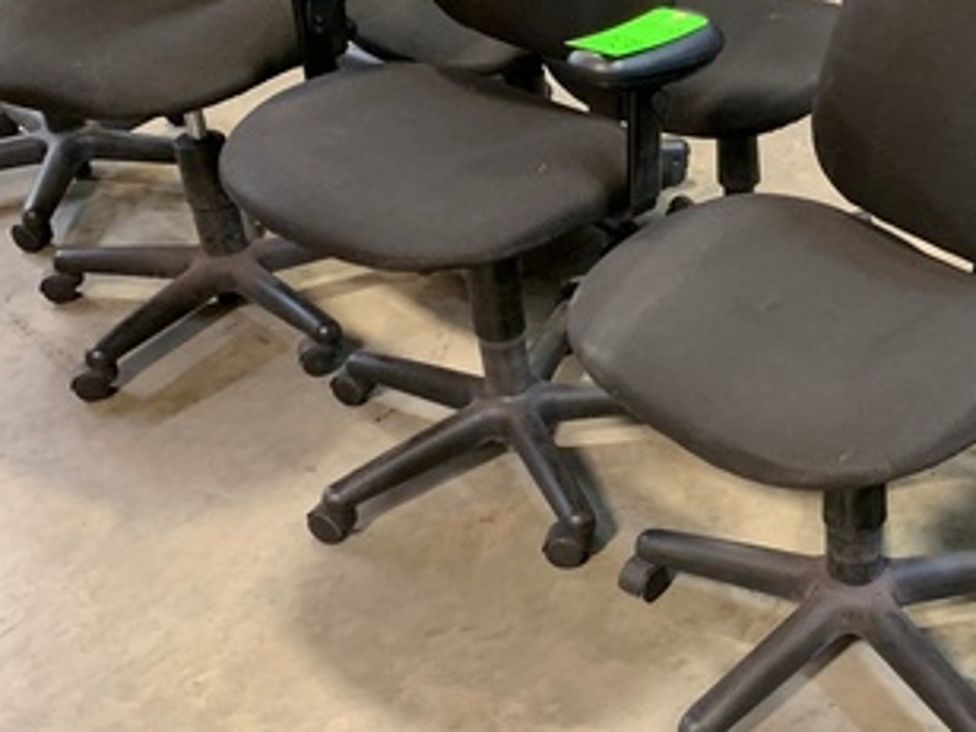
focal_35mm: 54
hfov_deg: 33.7
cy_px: 371
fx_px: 1523
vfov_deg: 27.0
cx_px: 871
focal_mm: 4.25
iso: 400
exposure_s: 1/60
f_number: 1.8
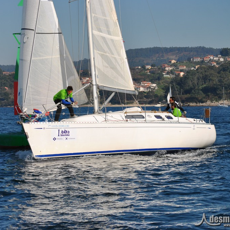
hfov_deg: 13.4
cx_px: 89
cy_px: 115
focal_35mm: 130
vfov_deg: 13.4
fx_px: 977
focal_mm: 68
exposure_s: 1/800
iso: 100
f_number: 7.1
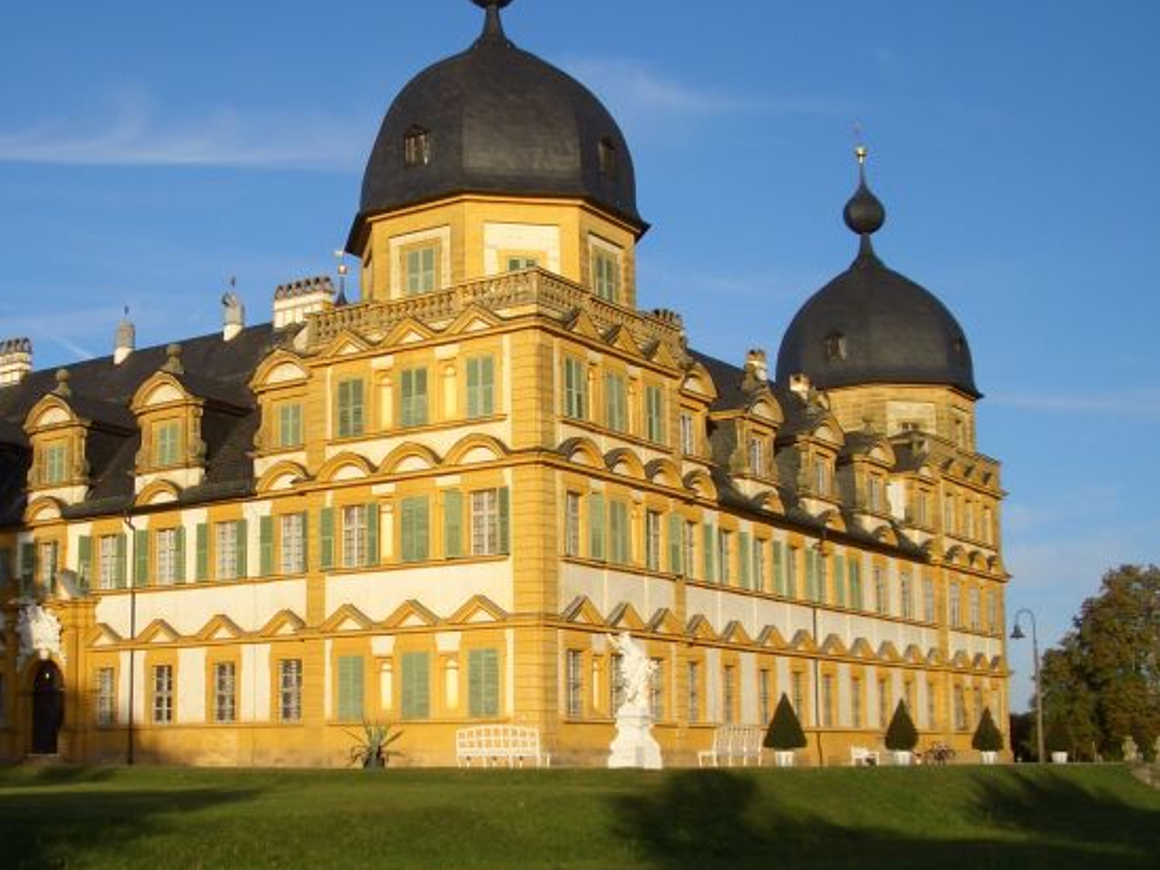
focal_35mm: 51
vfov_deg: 28.6
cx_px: 406
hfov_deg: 37.2
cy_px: 446
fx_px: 1709
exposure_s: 1/400
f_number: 4.3
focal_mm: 5.8
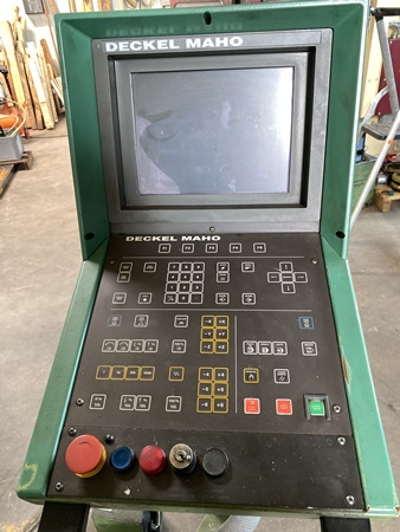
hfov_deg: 53.1
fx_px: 400
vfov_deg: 67.3
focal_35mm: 26
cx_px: 200
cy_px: 266
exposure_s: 1/60
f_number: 1.8
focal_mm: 4.25
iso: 320
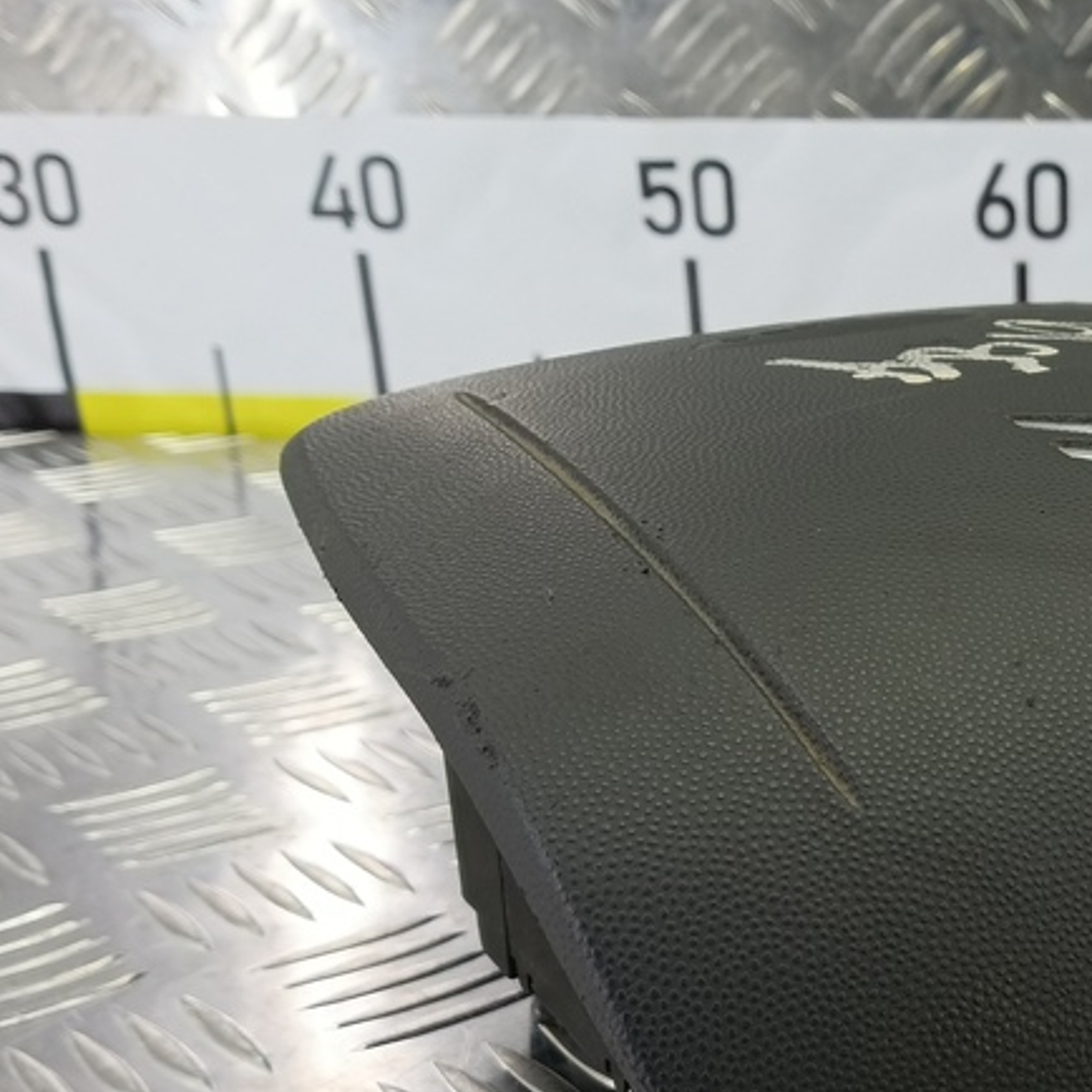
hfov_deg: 32.6
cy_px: 757
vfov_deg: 34.9
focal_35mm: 48
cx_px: 1087
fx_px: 1713
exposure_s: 1/50
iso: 147
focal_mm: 4.11
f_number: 1.6
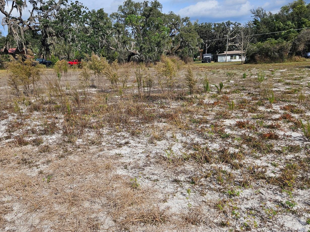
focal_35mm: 30
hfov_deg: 59.4
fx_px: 269
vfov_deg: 46.7
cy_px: 105
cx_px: 121
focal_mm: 5.4
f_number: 1.8
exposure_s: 1/2476
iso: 25
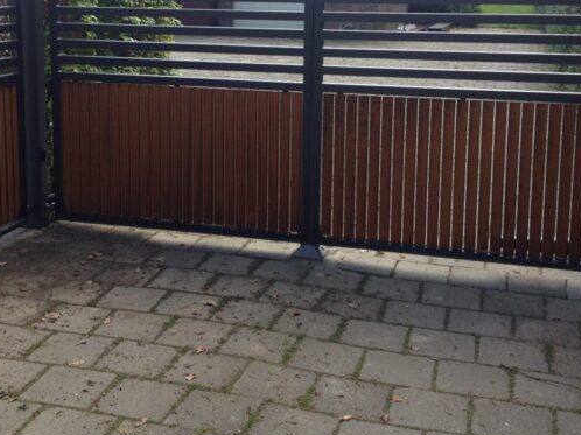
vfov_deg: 26.7
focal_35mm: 54
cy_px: 112
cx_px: 268
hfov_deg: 35.5
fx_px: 906
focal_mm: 4.28
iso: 50
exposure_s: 1/484
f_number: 2.4
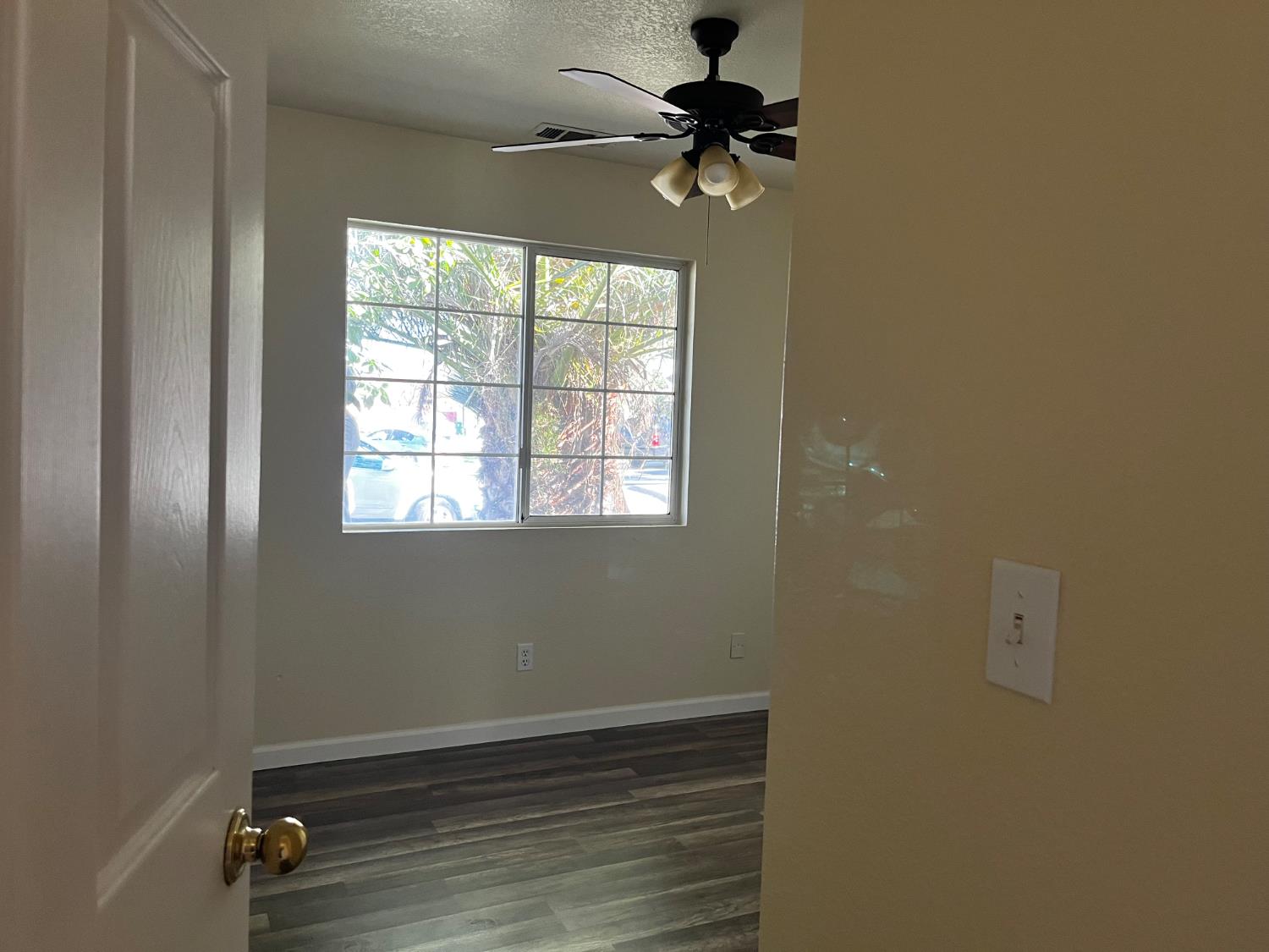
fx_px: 953
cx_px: 634
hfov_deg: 67.3
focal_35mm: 26
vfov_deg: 53.1
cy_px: 476
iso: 125
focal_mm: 5.1
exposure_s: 1/79
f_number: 1.6
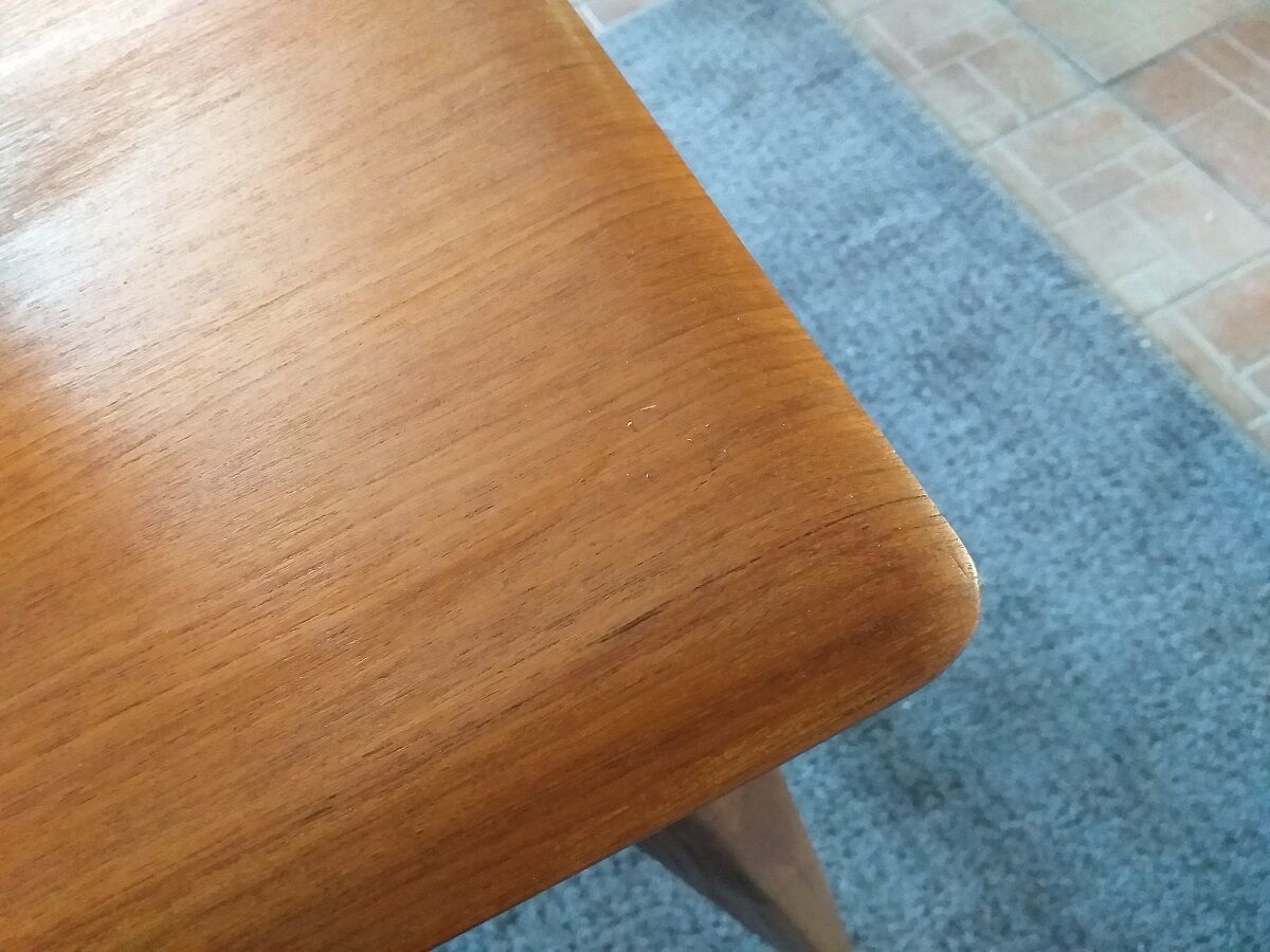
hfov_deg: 67.3
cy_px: 476
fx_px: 954
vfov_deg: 53.1
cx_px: 635
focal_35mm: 26
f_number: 1.9
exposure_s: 1/25
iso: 500
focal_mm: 3.6
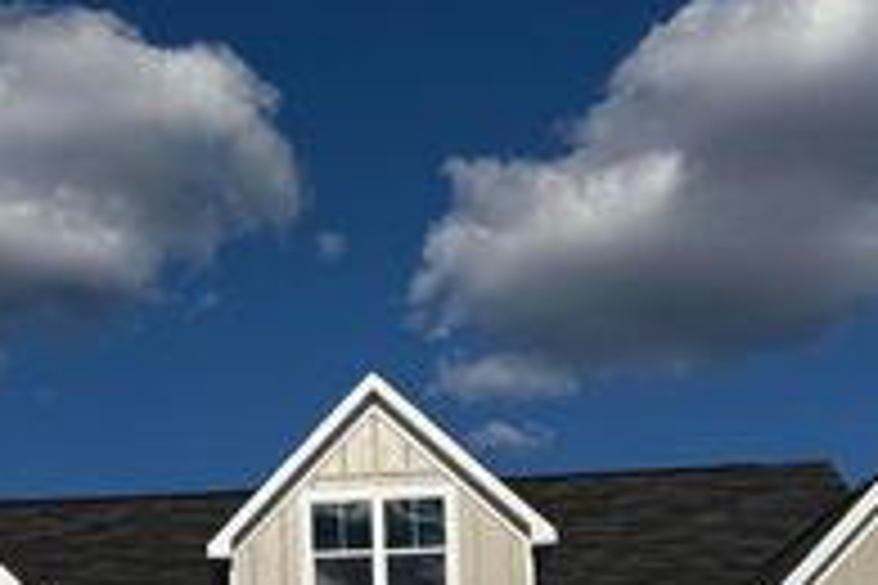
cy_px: 664
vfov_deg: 20.2
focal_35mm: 64
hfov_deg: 30.7
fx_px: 1561
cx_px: 180
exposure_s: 1/14286
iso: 80
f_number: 1.78
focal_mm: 6.76
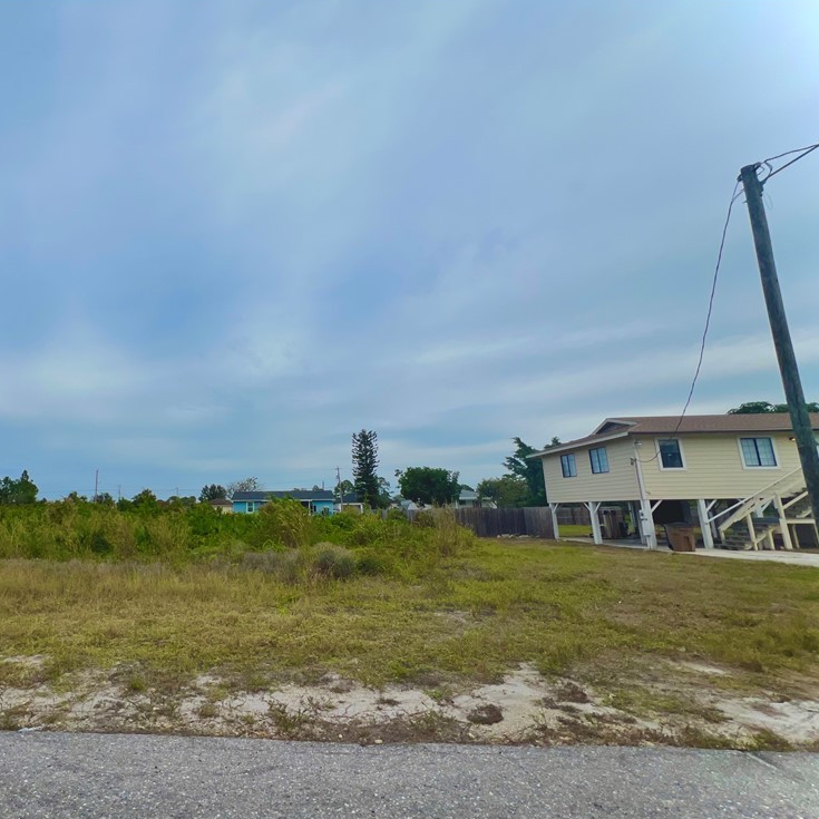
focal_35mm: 16
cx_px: 259
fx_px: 428
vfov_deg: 87.4
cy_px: 420
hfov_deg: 83.7
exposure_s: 1/1698
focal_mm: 1.57
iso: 32
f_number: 1.8
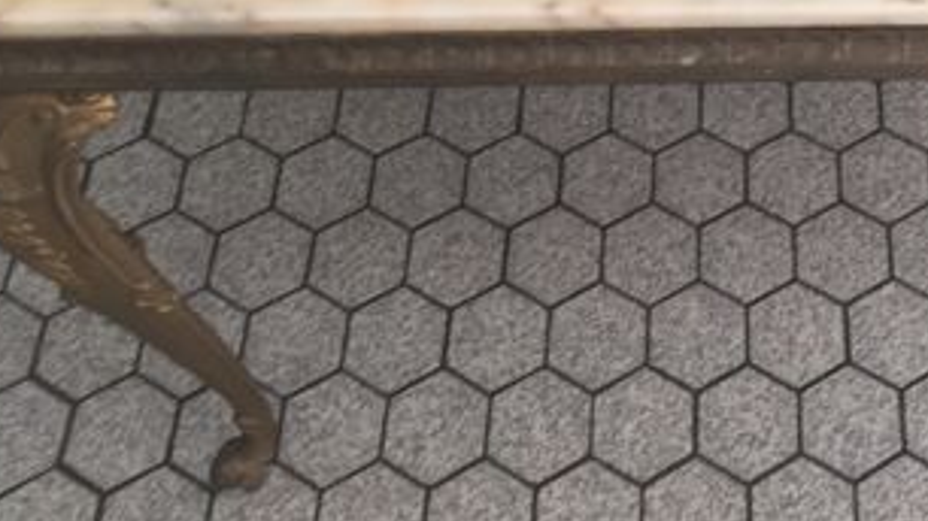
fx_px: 1525
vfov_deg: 18.2
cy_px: -145
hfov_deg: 32.7
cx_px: 767
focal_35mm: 62
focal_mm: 4.15
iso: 80
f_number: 2.2
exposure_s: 1/33
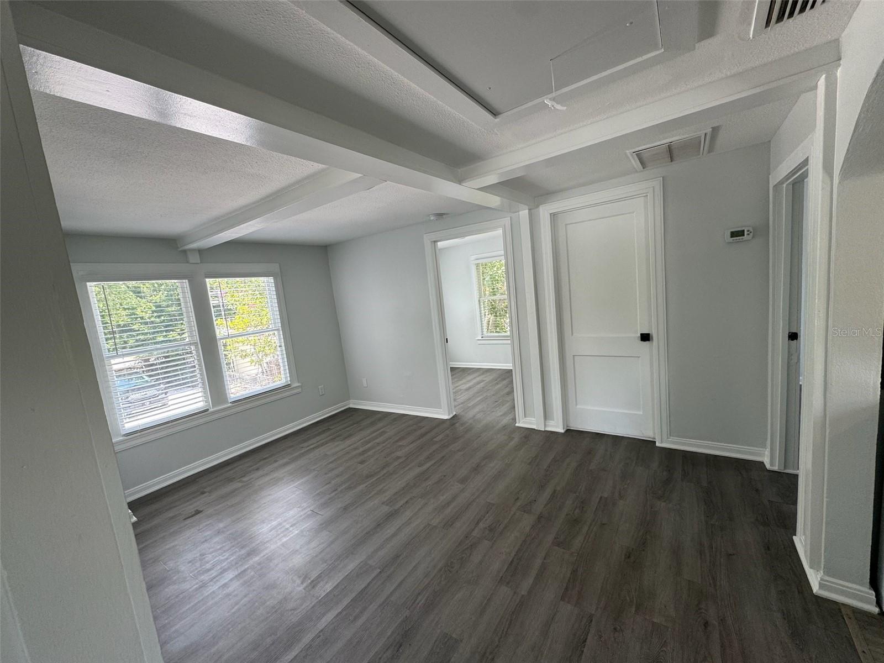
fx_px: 358
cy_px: 332
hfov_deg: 102.1
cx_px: 442
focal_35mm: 14
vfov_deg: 85.7
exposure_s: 1/99
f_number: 2.2
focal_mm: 2.22
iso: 64
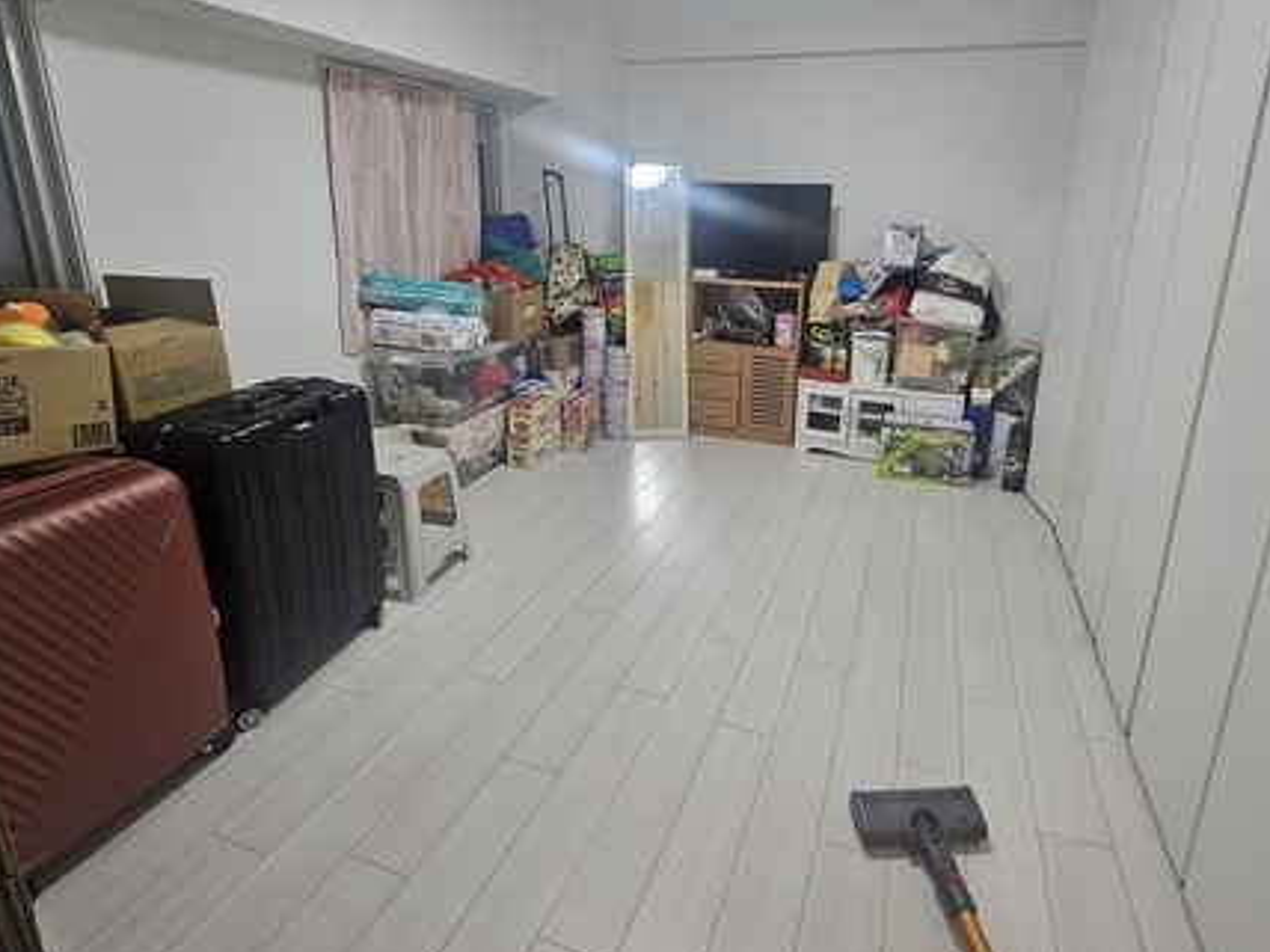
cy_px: 383
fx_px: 624
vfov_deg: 73.9
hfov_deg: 90.7
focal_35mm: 17
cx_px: 706
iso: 100
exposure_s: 1/60
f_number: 2.2
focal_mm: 2.2
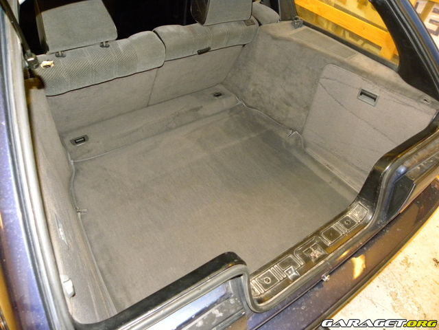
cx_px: 220
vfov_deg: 53.1
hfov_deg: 67.3
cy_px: 165
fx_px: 330
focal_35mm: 26
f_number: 2.8
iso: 400
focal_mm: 4.6
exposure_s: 1/30
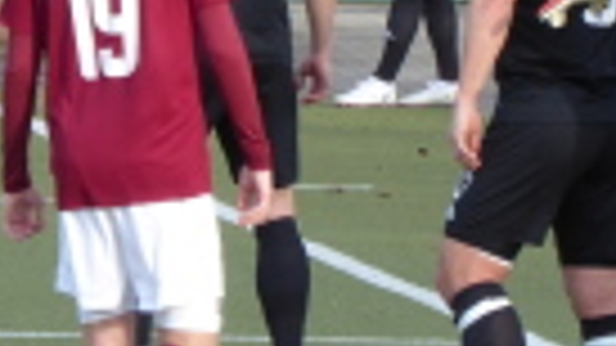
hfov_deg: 2.0
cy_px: -40
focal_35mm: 1072
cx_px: 54
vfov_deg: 1.1
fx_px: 17506
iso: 100
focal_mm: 53.8
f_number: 5.8
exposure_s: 1/80
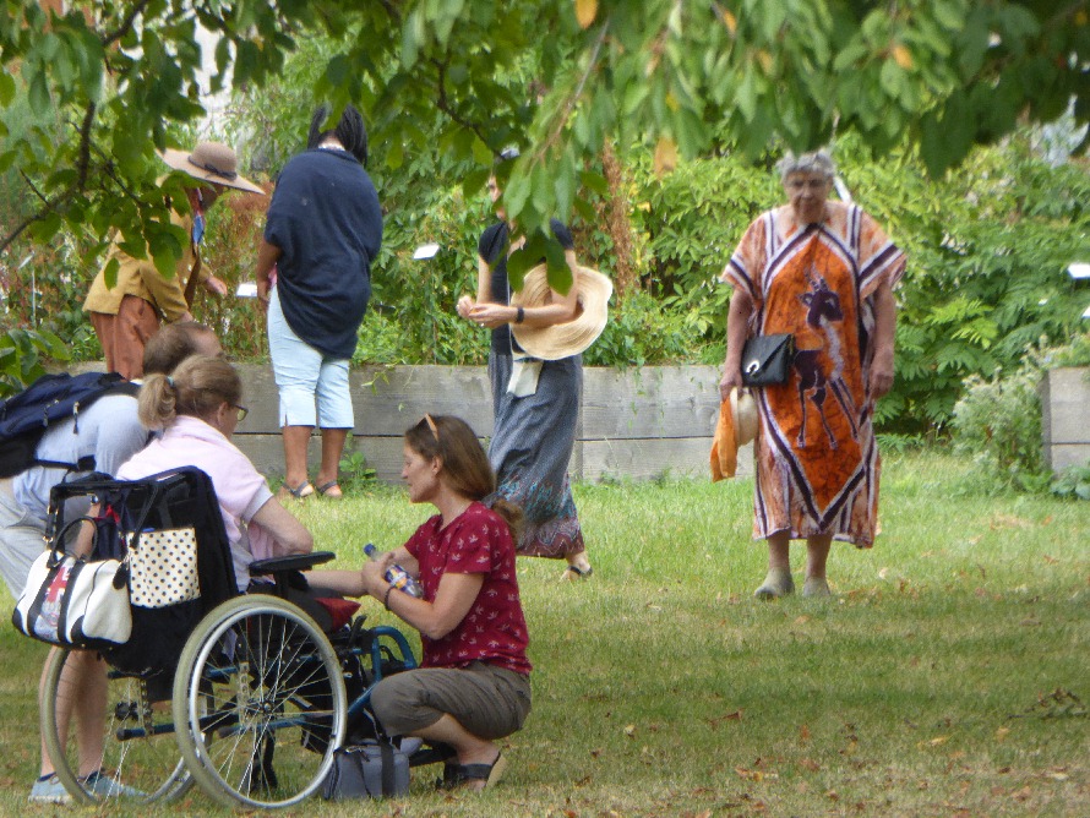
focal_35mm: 465
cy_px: 409
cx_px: 545
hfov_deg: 4.3
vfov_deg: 3.2
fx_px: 14646
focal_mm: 83.4
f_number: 6
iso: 200
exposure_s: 1/100
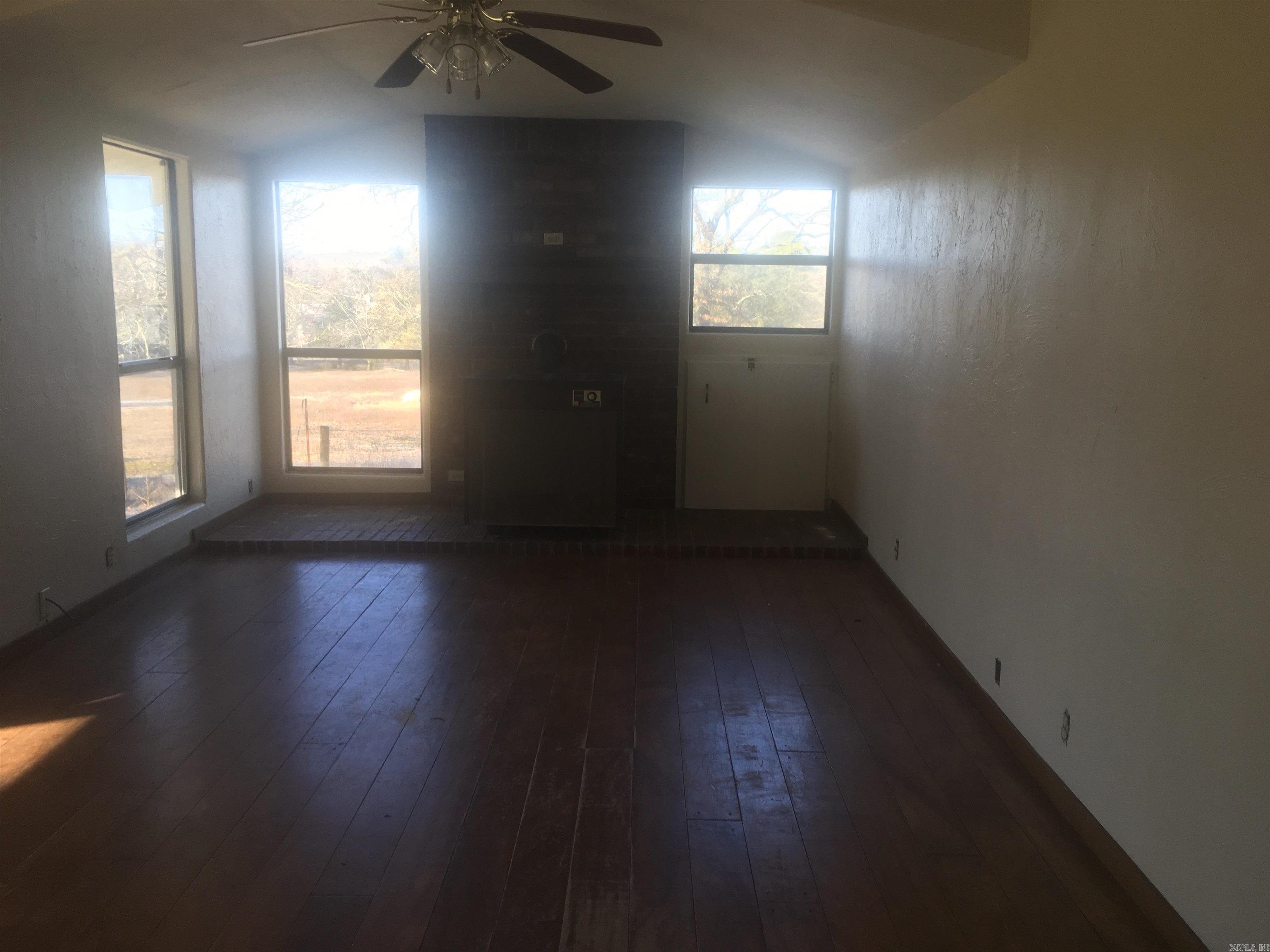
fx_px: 1064
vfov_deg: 48.2
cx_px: 635
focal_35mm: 29
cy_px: 476
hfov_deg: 61.7
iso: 32
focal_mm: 4.15
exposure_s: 1/60
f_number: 2.2
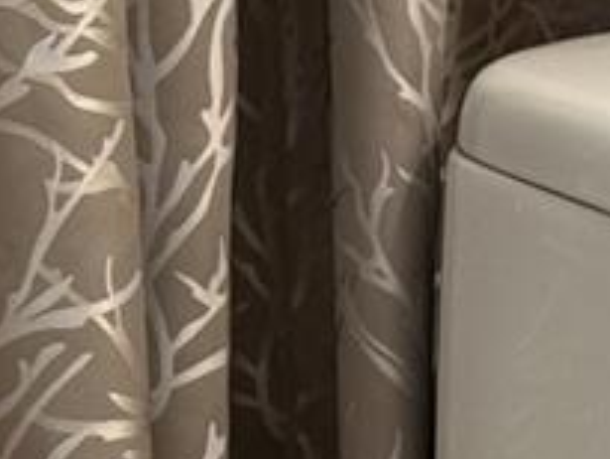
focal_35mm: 240
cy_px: 617
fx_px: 4232
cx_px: 440
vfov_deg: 6.1
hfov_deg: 8.2
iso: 125
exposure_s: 1/60
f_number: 1.78
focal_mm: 6.76
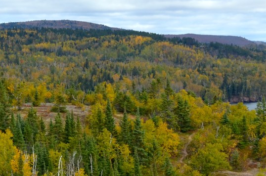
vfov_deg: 7.4
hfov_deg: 11.2
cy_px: 242
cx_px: 292
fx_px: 1342
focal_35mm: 182
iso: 160
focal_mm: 40
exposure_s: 1/250
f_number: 8
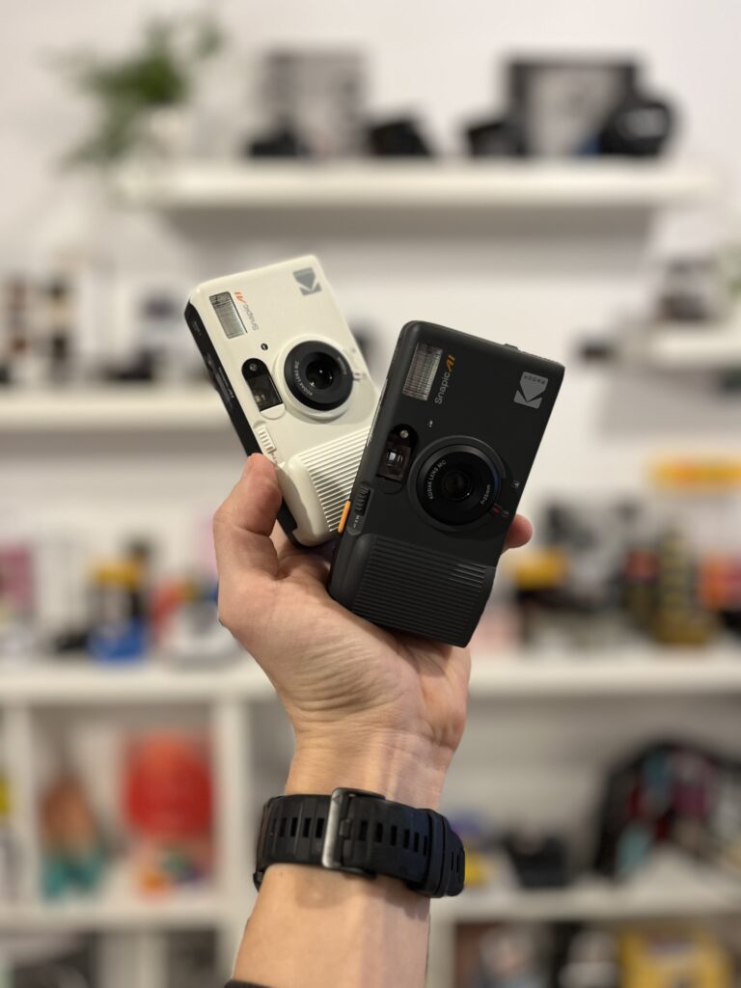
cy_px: 494
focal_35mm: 26
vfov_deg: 67.3
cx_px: 370
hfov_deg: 53.1
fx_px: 742
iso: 160
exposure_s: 1/50
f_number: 1.6
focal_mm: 5.1
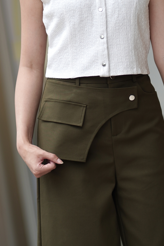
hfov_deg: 5.3
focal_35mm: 257
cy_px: 0
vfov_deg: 8.0
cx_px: 91
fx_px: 1756
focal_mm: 85
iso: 100
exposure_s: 1/320
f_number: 1.8
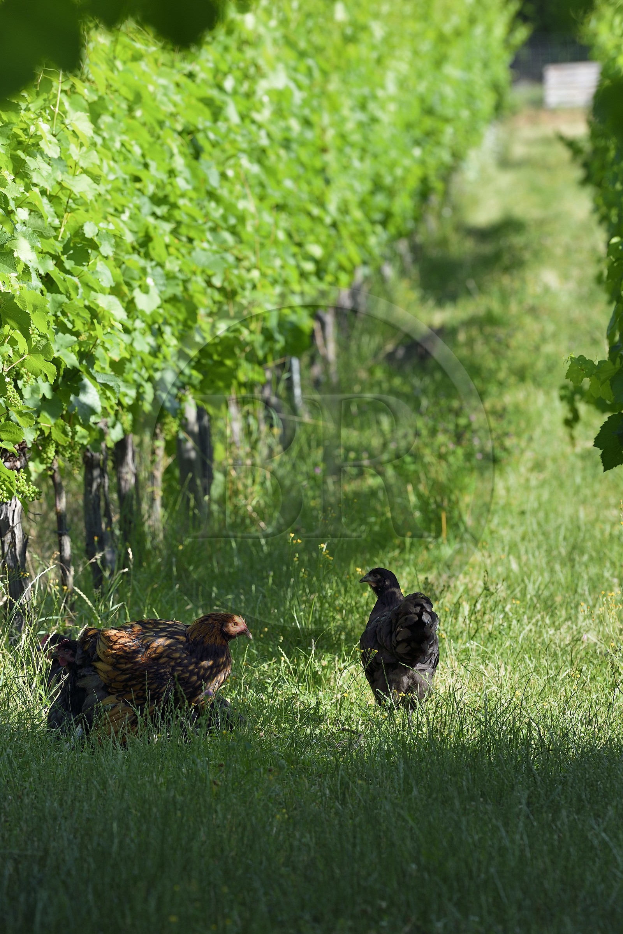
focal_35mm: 200
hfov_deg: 6.9
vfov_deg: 10.3
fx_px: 5191
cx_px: 312
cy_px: 467
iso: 400
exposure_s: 1/400
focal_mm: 200
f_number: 6.3
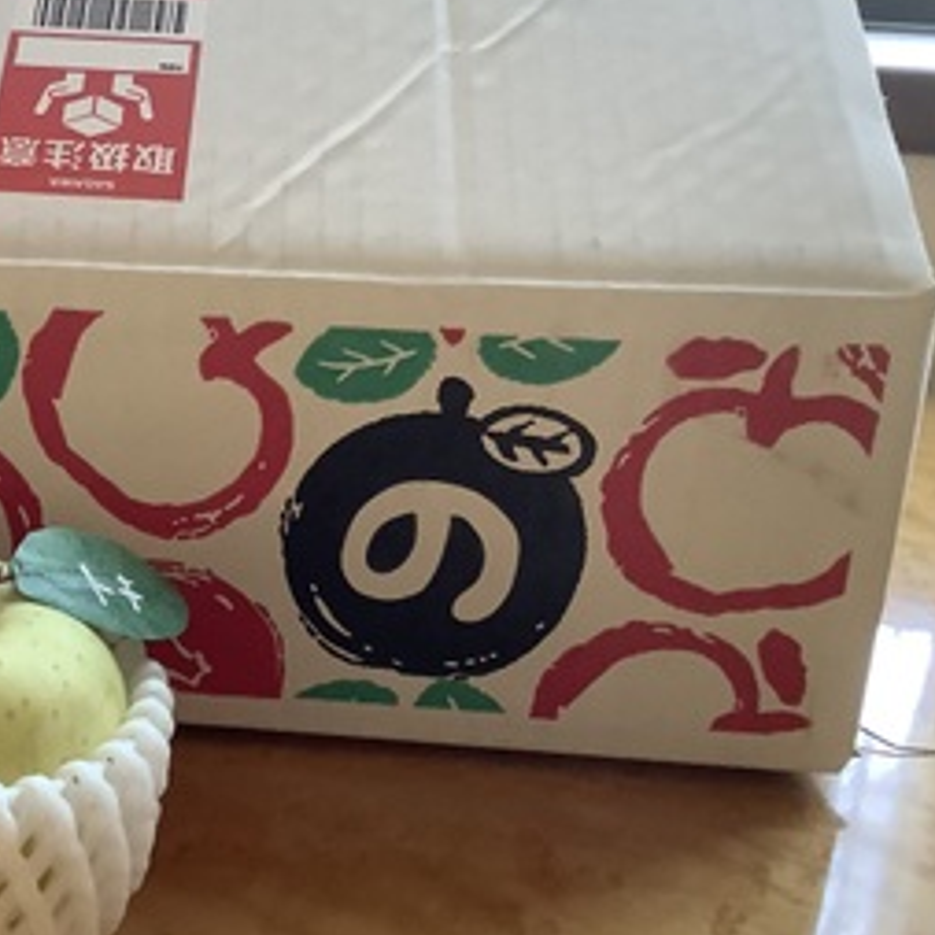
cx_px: 70
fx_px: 1589
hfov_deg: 31.1
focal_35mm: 52
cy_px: 488
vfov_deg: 32.8
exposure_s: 1/60
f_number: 2.4
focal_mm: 3.3
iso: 400
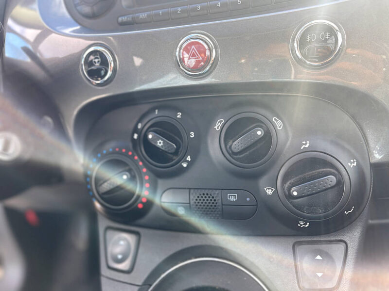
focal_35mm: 26
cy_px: 146
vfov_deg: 53.1
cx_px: 194
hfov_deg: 67.3
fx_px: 292
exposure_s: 1/121
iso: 64
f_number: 1.6
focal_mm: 5.1
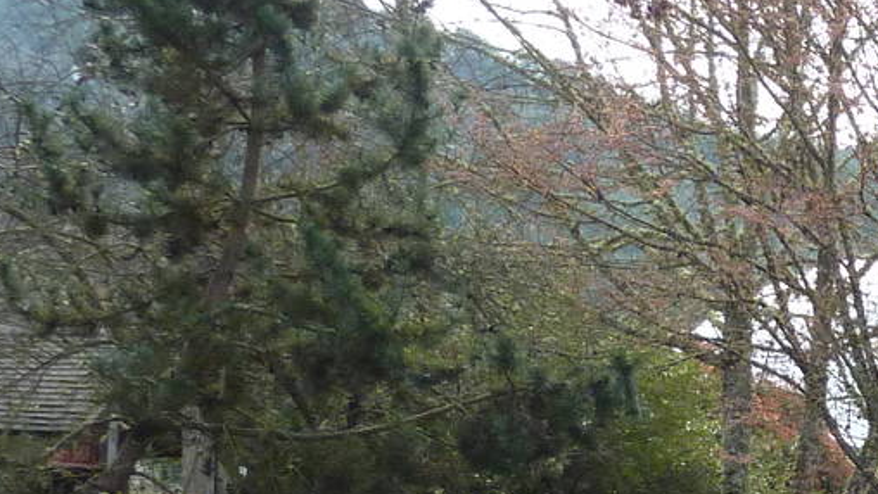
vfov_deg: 11.6
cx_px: 1260
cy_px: 532
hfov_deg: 18.7
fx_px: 2398
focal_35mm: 103
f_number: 3.4
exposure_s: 1/500
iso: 160
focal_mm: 5
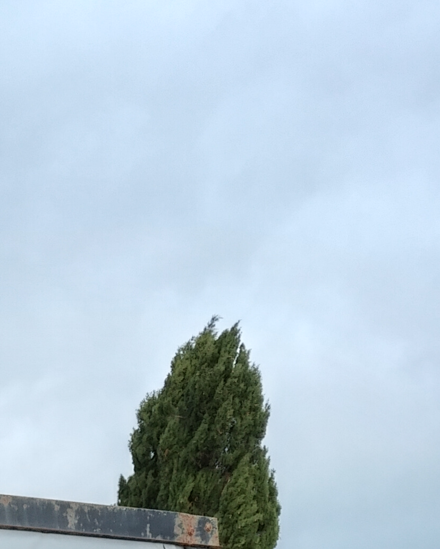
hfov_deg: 16.4
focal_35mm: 92
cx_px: -1
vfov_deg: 17.5
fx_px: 1497
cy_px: 938
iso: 173
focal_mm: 4.52
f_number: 2
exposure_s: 1/120
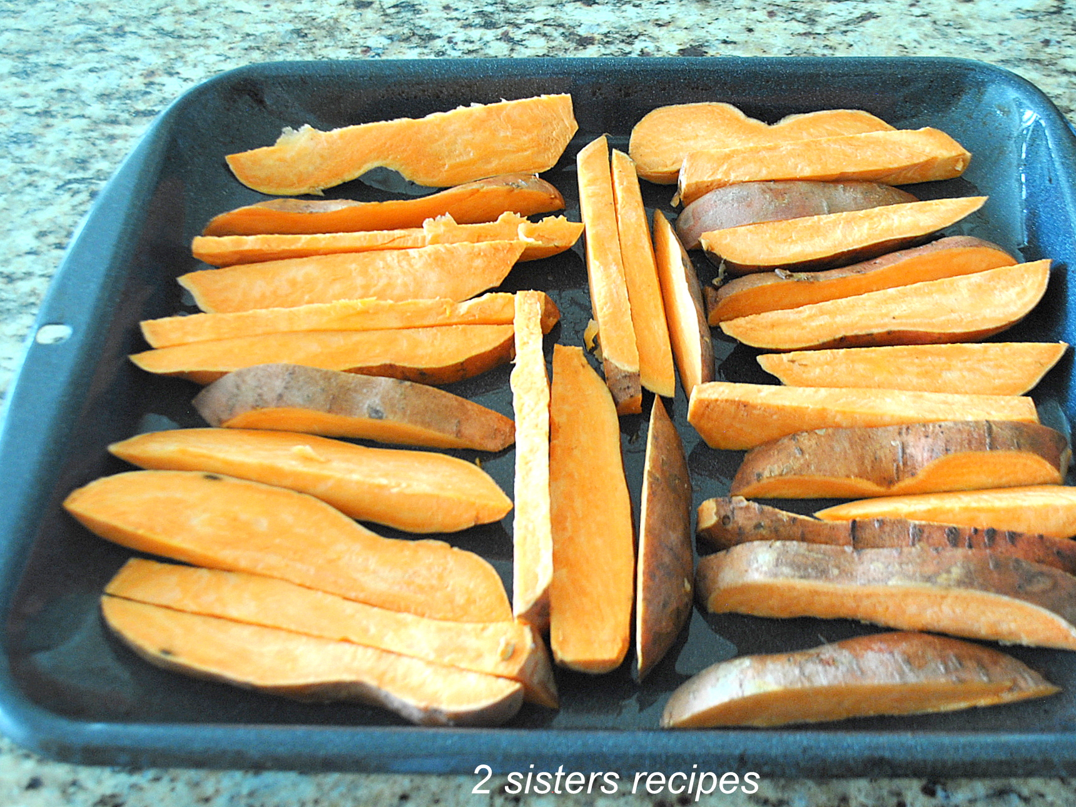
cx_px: 591
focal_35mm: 39
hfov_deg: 47.8
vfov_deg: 36.8
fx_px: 1212
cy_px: 405
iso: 400
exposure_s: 1/8
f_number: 4
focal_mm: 24
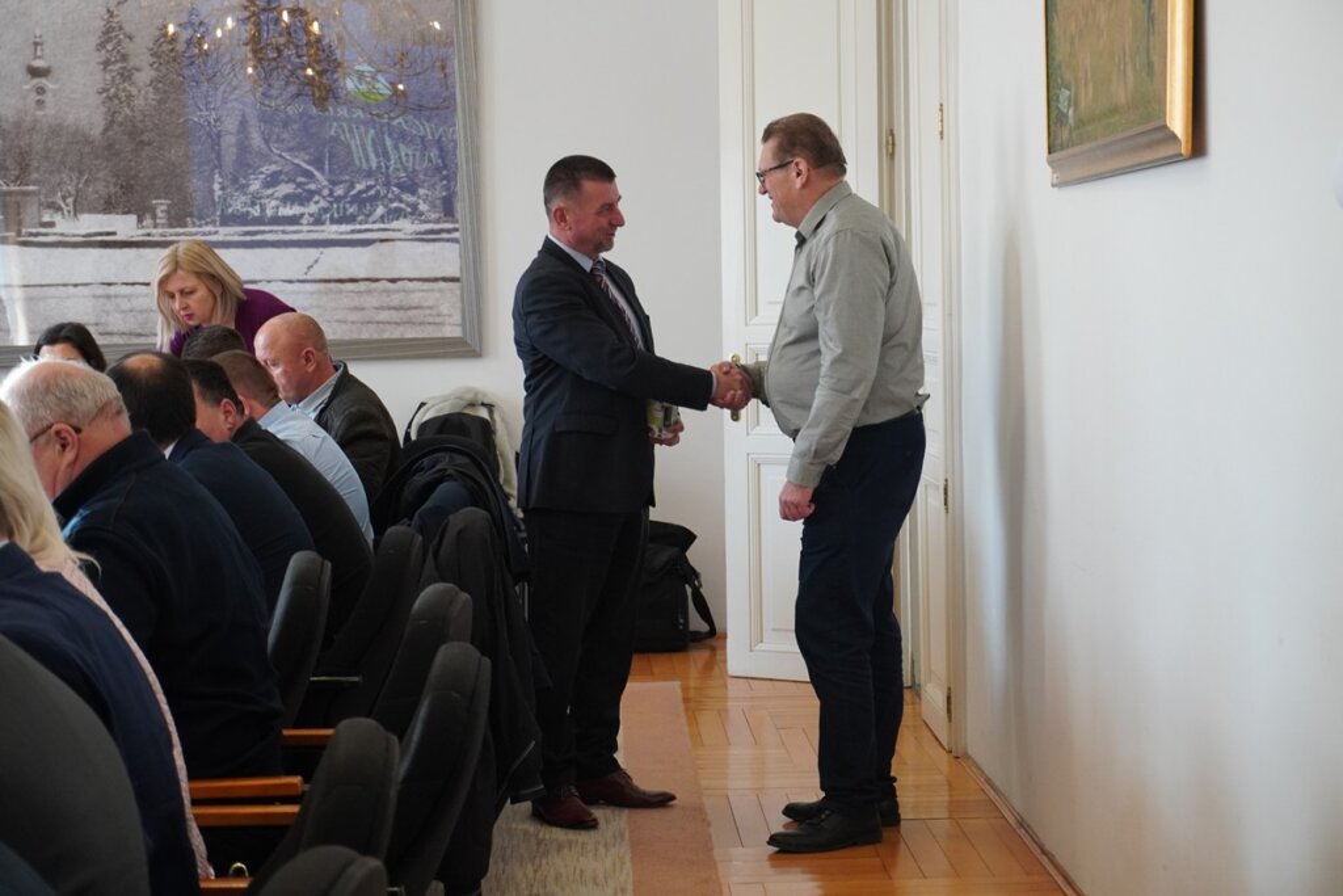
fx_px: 2798
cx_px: 672
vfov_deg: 18.2
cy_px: 448
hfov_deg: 27.0
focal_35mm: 75
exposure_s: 1/60
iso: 1250
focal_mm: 50
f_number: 5.6
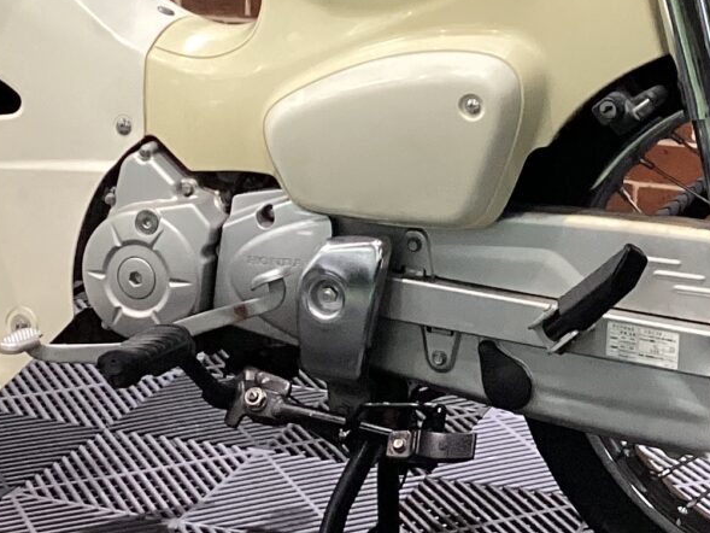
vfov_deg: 14.1
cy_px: -133
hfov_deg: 19.4
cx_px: 465
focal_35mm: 101
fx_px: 2072
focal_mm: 3.3
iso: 160
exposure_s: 1/60
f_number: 2.4
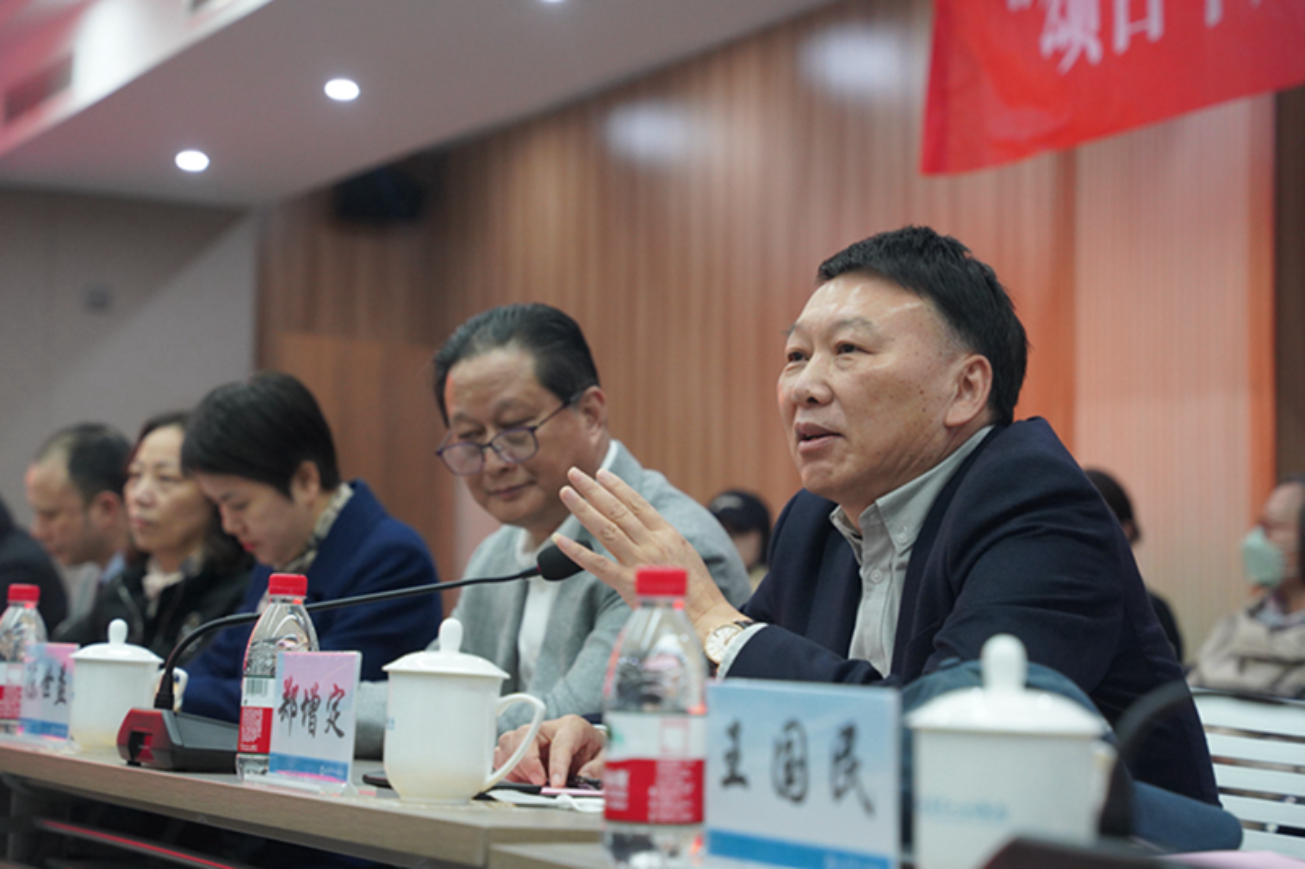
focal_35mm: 70
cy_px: 434
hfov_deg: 28.8
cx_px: 652
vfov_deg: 19.4
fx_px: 2537
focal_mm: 70
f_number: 4
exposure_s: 1/160
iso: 4000
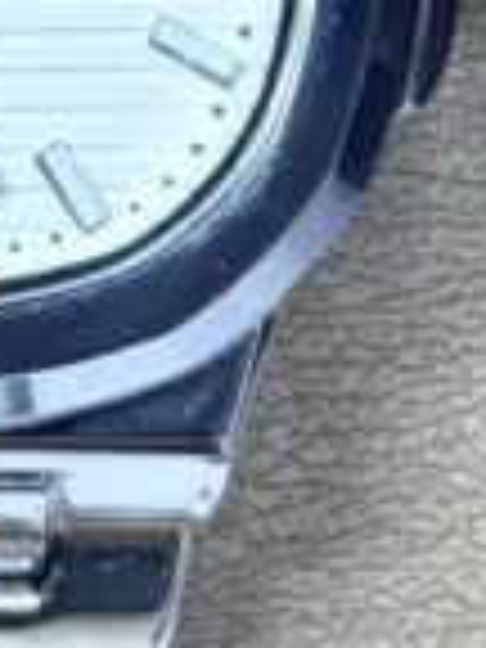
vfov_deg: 7.3
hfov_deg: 5.6
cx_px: -158
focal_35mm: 266
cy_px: -288
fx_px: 4979
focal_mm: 6.76
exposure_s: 1/100
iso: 64
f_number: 1.78
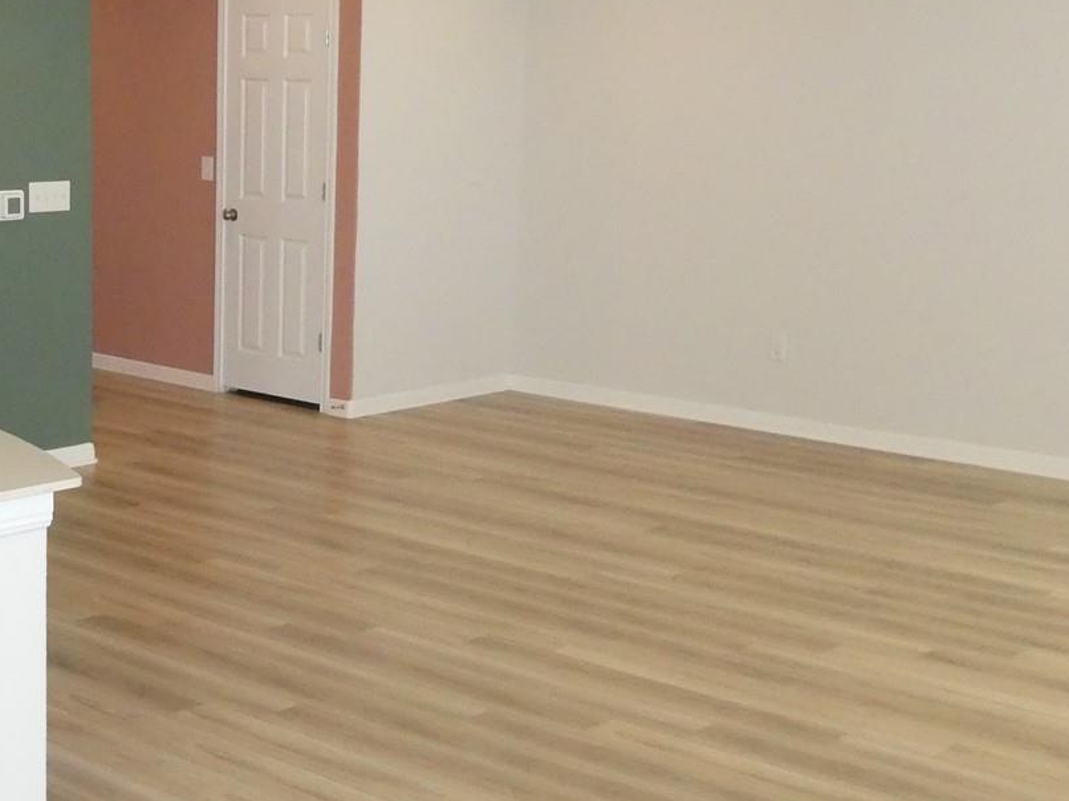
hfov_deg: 30.8
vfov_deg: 24.0
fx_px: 1883
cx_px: 186
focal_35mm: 61
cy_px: 476
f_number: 3.3
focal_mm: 4.3
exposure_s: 1/125
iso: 640
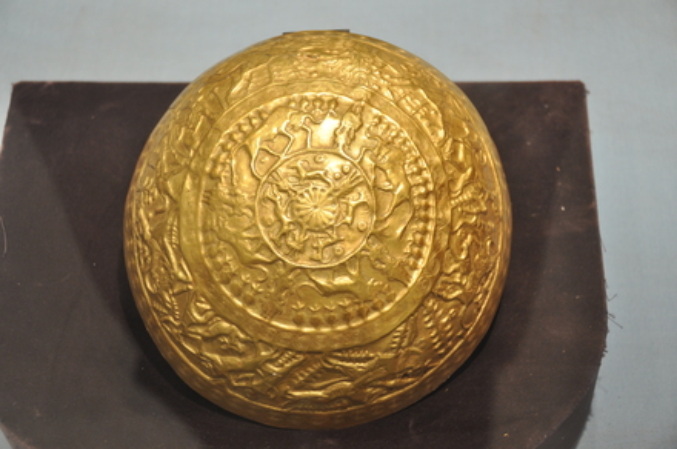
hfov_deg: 27.0
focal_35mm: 75
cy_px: 224
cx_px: 338
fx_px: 1408
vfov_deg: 18.1
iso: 500
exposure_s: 1/40
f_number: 4.8
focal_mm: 50
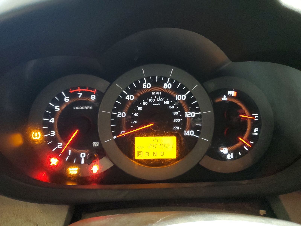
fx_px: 226
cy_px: 113
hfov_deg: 67.3
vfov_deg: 53.1
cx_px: 150
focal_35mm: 26
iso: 331
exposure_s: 1/30
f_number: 1.5
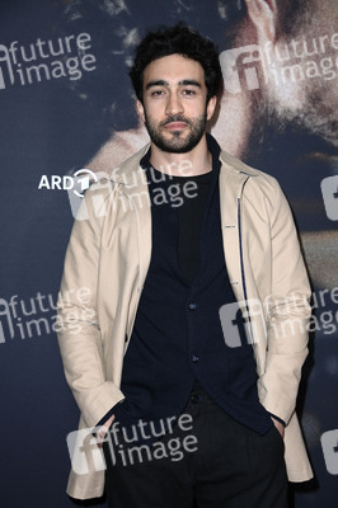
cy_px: 254
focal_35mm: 68
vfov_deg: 29.7
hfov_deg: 20.0
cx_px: 169
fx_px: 959
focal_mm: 68
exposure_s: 1/250
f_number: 5.6
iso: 1000
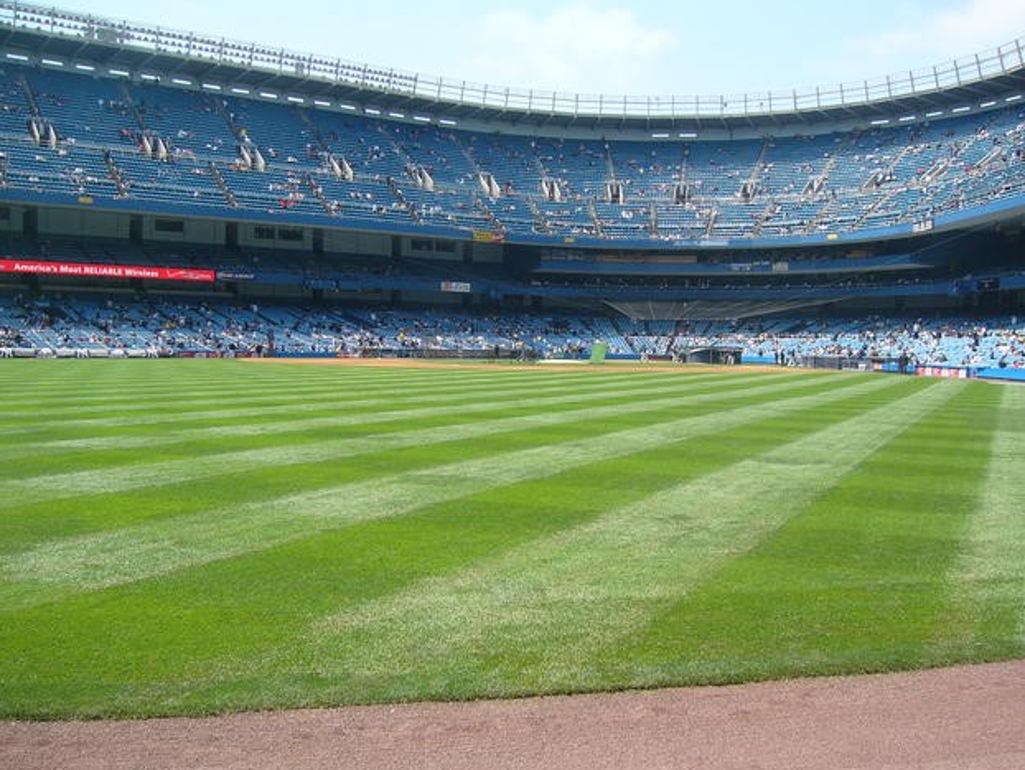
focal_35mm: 36
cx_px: 526
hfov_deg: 51.3
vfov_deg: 39.7
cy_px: 384
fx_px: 1066
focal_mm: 5.8
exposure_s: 1/80
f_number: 8
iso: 50
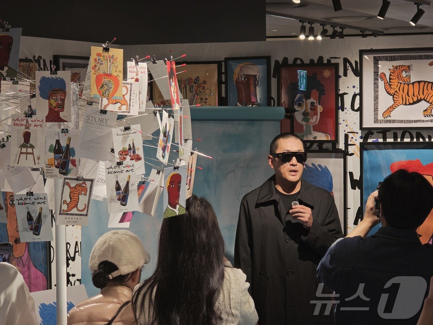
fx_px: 1438
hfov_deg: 17.1
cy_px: 162
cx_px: 216
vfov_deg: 12.9
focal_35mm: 115
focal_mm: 18.6
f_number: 3.4
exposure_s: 1/120
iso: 250
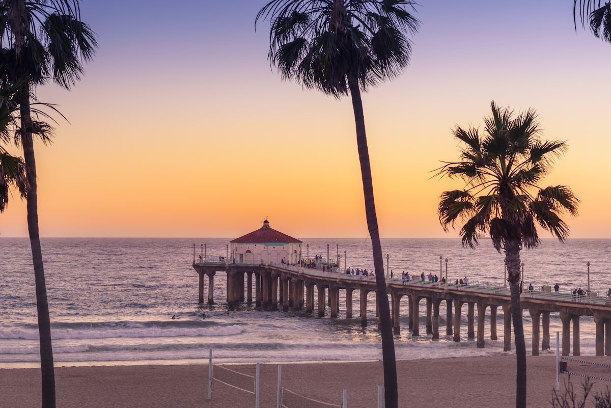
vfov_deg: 16.1
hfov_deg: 23.9
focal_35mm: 85
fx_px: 1443
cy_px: 204
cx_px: 306
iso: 64
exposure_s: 1/15
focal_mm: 85
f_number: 8
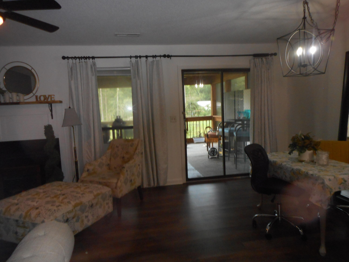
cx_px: 174
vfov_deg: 54.9
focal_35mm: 25
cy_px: 131
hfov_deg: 69.4
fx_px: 252
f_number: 3.7
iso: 360
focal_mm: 4.5
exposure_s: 1/25
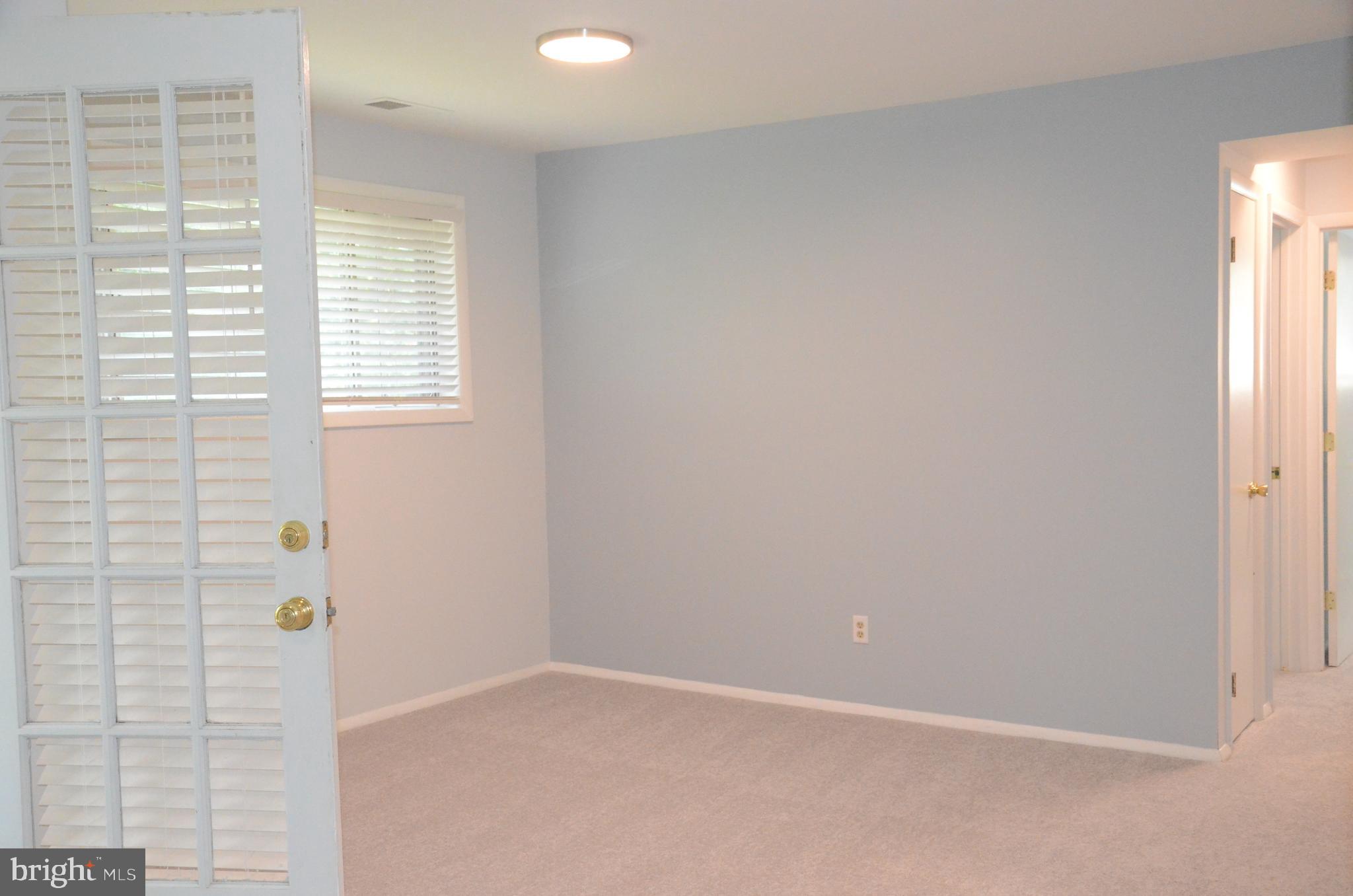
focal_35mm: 36
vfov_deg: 36.7
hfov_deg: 53.2
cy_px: 448
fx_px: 1350
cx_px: 676
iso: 6400
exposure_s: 1/200
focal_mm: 24
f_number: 6.3
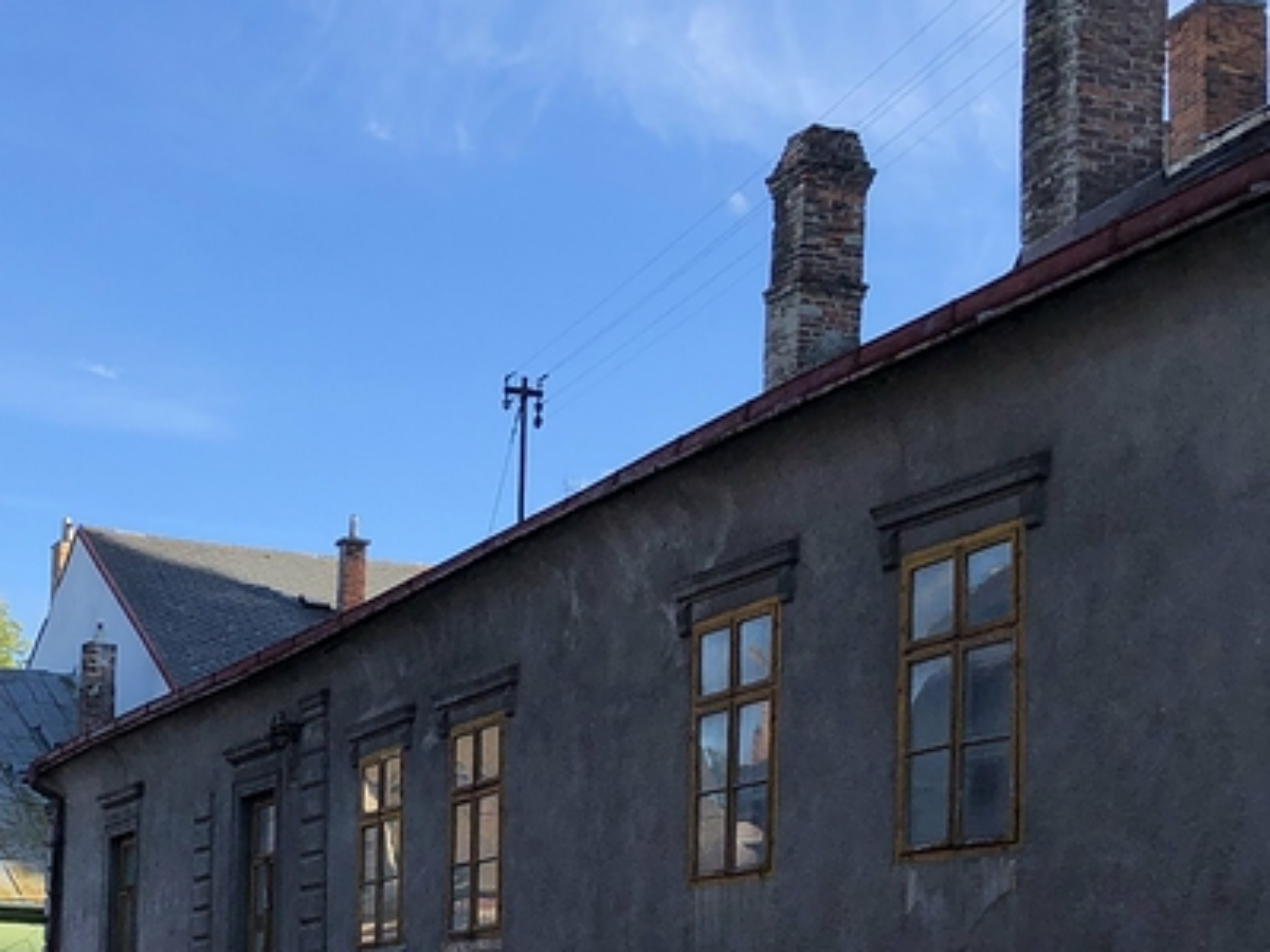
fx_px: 2568
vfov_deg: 20.6
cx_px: 324
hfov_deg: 27.4
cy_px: 847
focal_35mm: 70
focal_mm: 3.99
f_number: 1.8
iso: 20
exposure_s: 1/1453
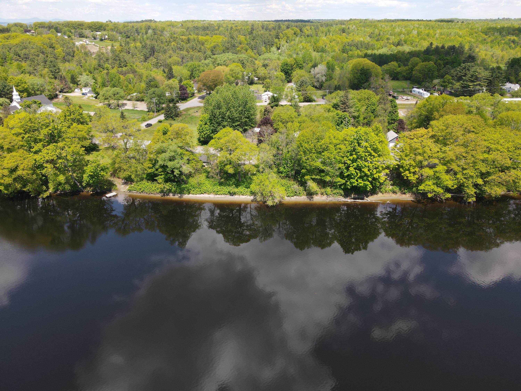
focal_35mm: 24
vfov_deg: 56.8
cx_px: 260
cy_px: 196
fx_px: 361
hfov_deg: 71.6
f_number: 2.8
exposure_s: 1/350
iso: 100
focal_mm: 4.5
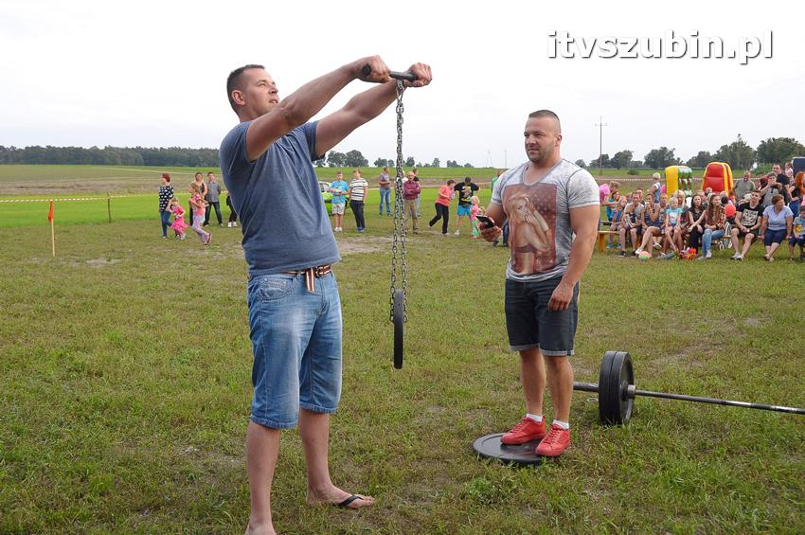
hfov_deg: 53.2
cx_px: 402
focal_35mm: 36
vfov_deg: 36.8
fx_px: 804
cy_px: 268
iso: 400
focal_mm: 24
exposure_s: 1/160
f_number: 6.3
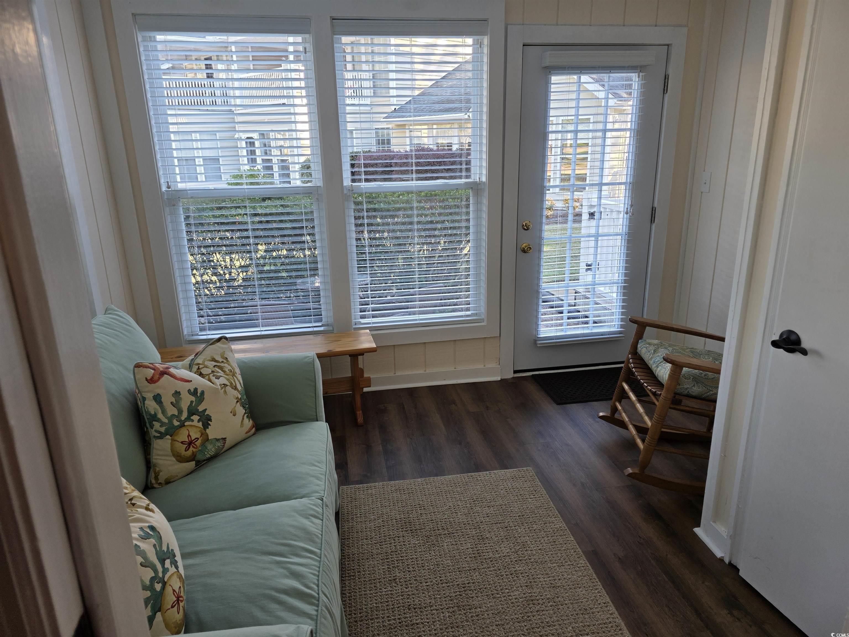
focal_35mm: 23
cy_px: 318
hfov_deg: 73.9
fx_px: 564
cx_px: 424
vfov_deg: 58.9
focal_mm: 6.3
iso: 64
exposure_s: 1/120
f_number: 1.7
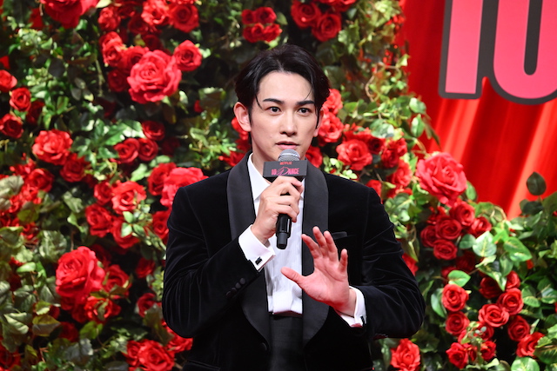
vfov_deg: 5.7
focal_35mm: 240
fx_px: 3714
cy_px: 186
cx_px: 278
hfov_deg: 8.6
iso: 4000
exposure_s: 1/320
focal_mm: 240
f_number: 6.3
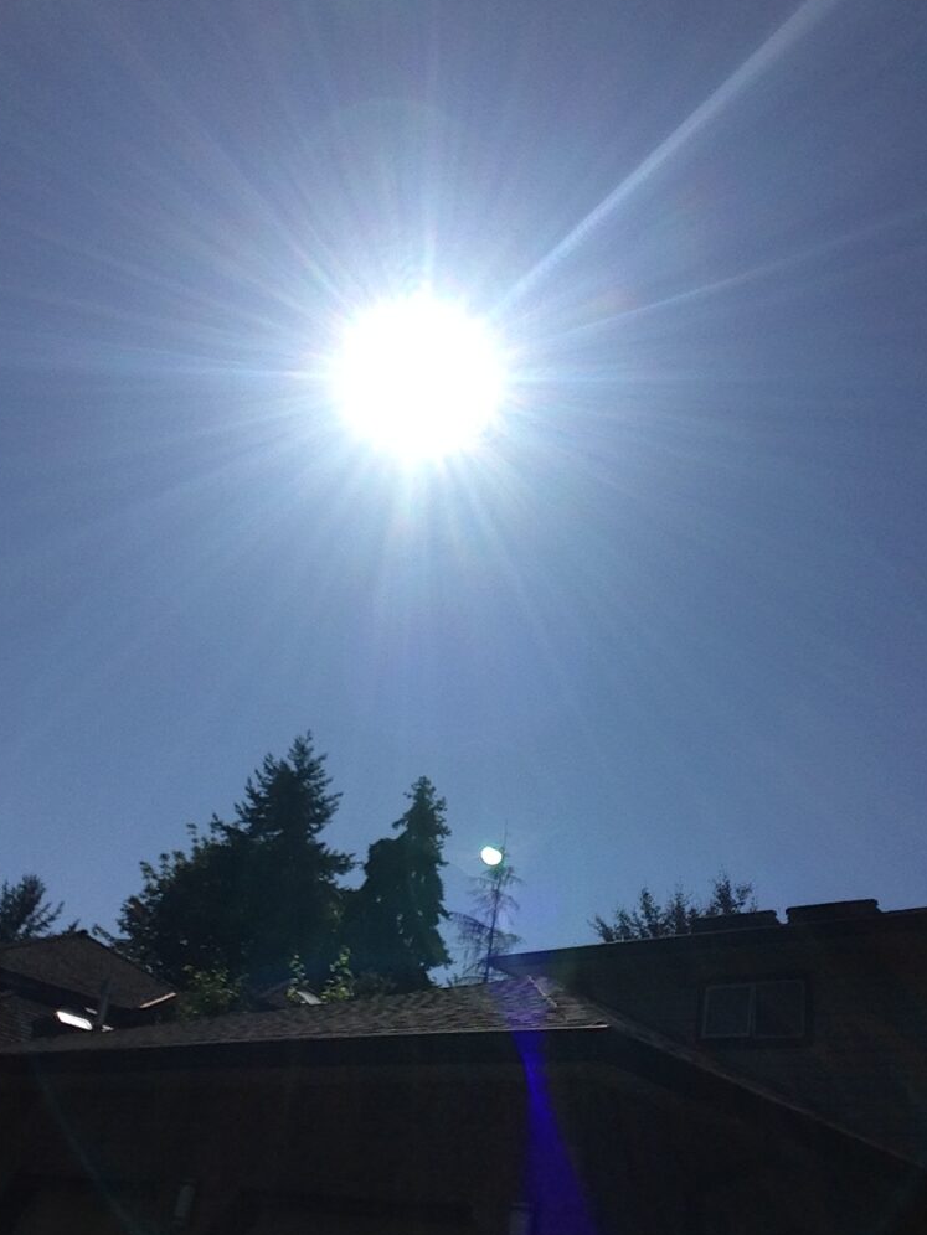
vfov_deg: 51.4
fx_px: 1285
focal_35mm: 36
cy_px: 616
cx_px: 458
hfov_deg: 39.7
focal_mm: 2.18
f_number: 2.4
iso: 32
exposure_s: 1/1168
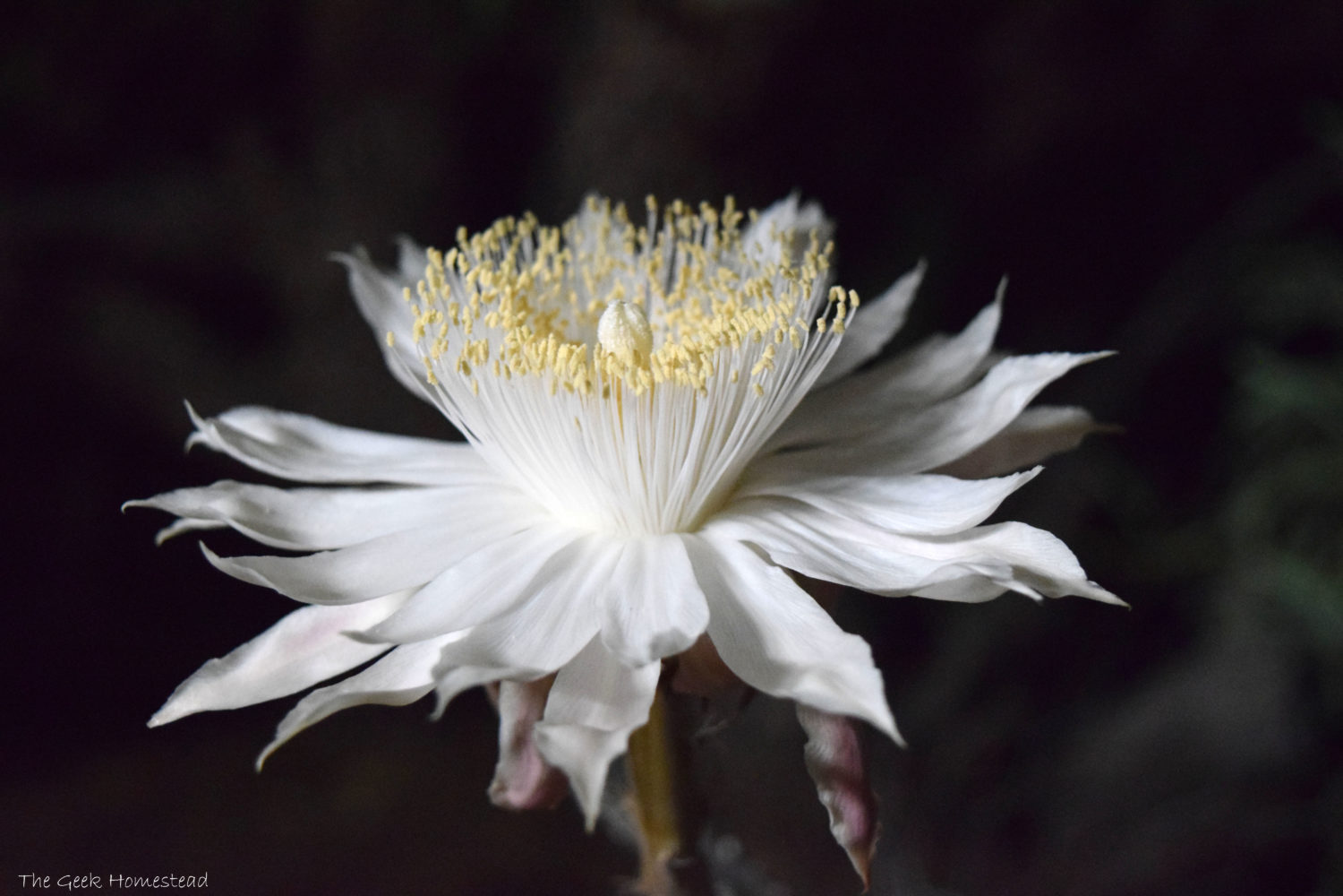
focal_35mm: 60
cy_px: 448
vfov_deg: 22.6
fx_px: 2238
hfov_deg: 33.4
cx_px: 672
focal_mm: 40
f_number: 4.8
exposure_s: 1/60
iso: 5600
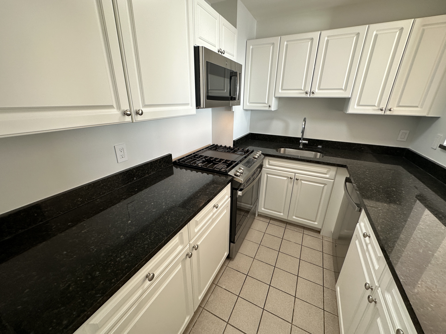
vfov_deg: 85.7
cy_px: 167
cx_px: 223
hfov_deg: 102.1
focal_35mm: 14
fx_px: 180
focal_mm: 2.22
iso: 100
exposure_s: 1/99
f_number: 2.2
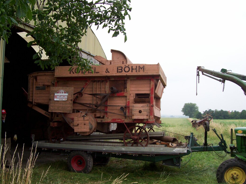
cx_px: 124
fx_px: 277
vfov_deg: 36.8
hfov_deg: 47.9
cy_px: 102
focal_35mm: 39
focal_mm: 5.6
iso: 80
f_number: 2.7
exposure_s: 1/387
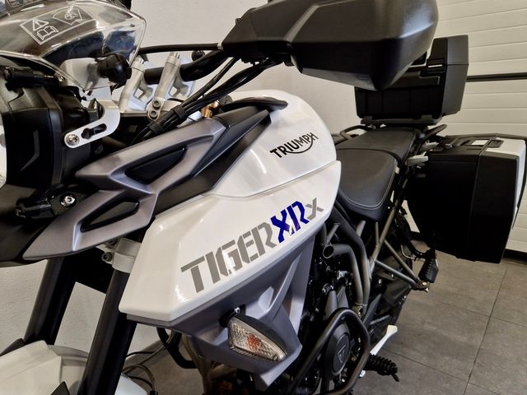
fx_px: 350
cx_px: 264
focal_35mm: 23
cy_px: 198
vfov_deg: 58.9
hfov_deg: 73.9
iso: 250
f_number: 1.8
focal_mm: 5.4
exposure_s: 1/100
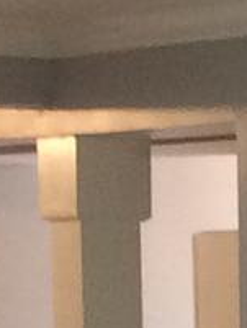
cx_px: 528
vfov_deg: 5.9
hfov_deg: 4.5
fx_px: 3098
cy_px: 724
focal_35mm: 326
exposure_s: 1/24
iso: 80
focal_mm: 3.3
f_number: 2.4
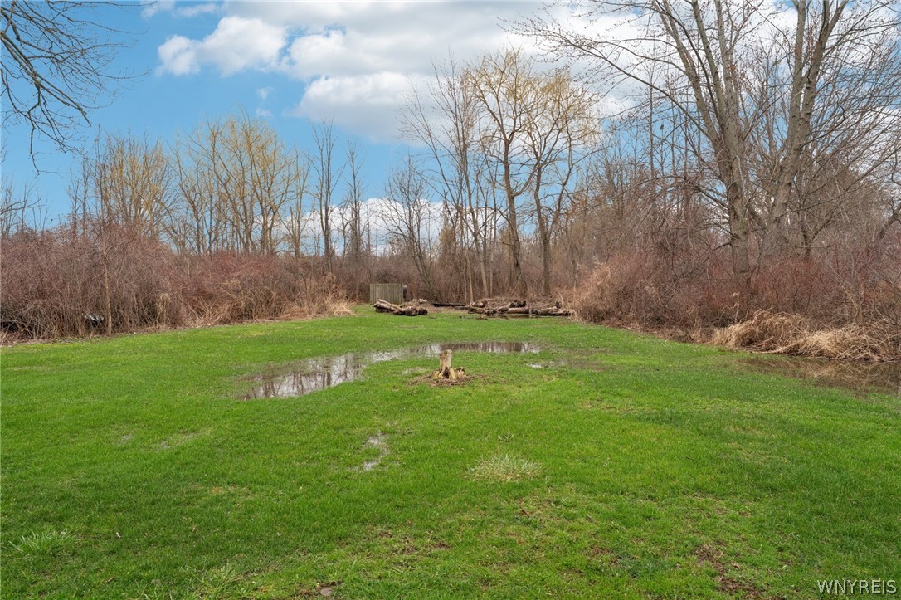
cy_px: 300
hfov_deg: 73.8
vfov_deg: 53.1
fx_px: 600
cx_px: 450
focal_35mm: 24
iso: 320
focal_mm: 24
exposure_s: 1/30
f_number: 9
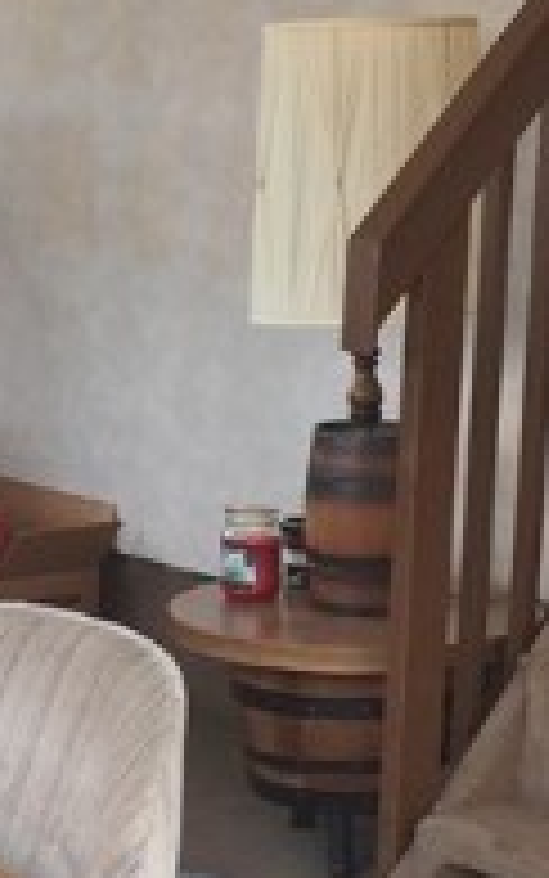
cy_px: 563
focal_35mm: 121
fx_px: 2895
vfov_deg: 17.2
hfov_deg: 10.8
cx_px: 189
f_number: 2.2
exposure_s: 1/120
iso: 50
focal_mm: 4.15
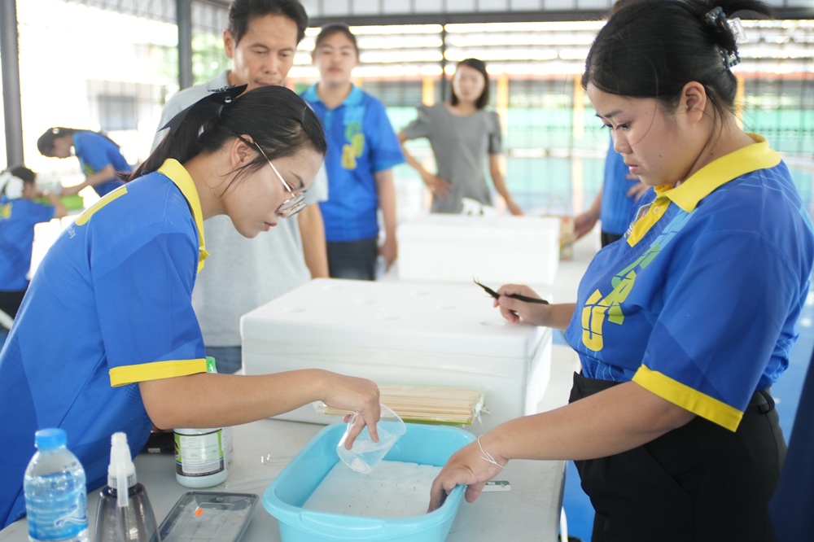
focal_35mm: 105
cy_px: 271
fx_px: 2373
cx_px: 407
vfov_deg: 13.0
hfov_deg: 19.5
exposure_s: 1/125
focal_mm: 70
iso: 200
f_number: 2.8
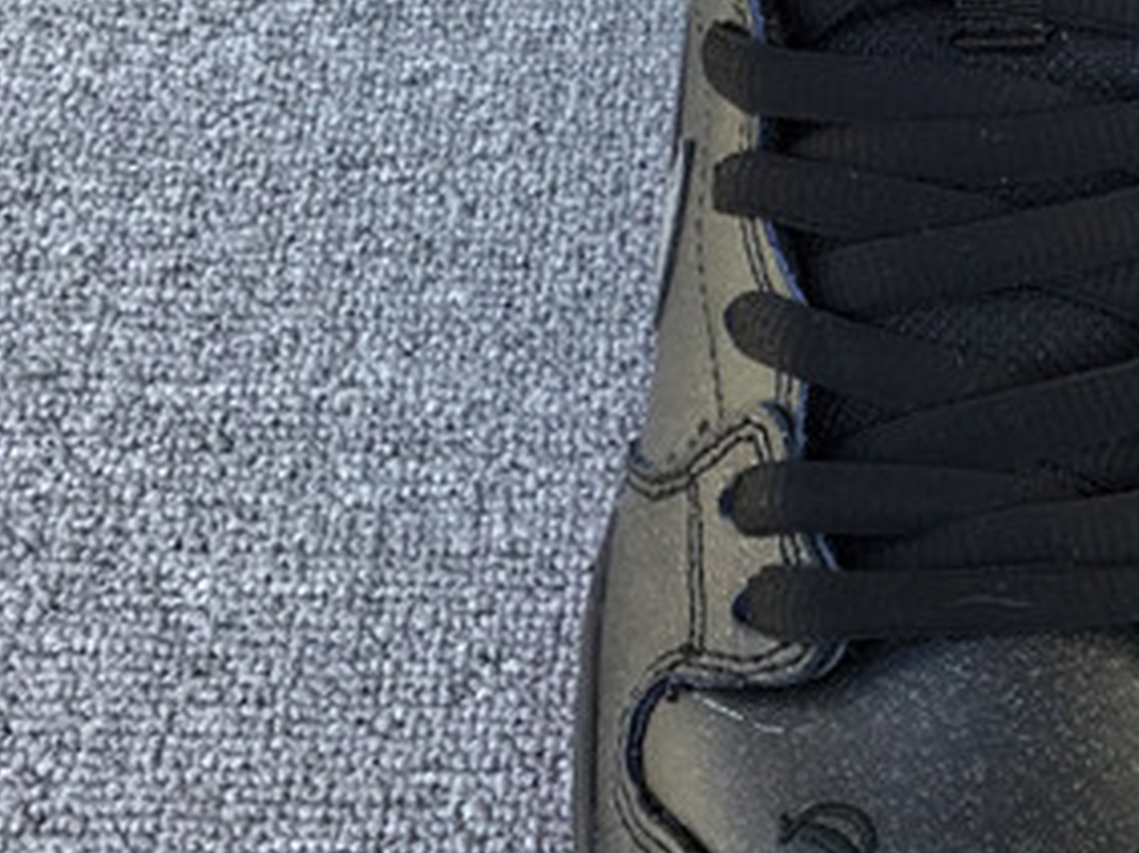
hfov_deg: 19.1
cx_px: 1248
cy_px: 249
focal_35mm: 99
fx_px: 3255
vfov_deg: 14.9
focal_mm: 3.3
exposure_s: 1/100
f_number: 2.4
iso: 25
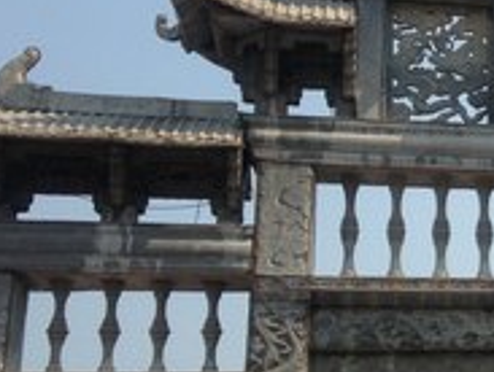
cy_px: 270
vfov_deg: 13.7
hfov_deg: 16.5
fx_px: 1544
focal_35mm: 108
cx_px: 750
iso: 50
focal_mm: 4.13
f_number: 2.4
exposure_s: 1/1355
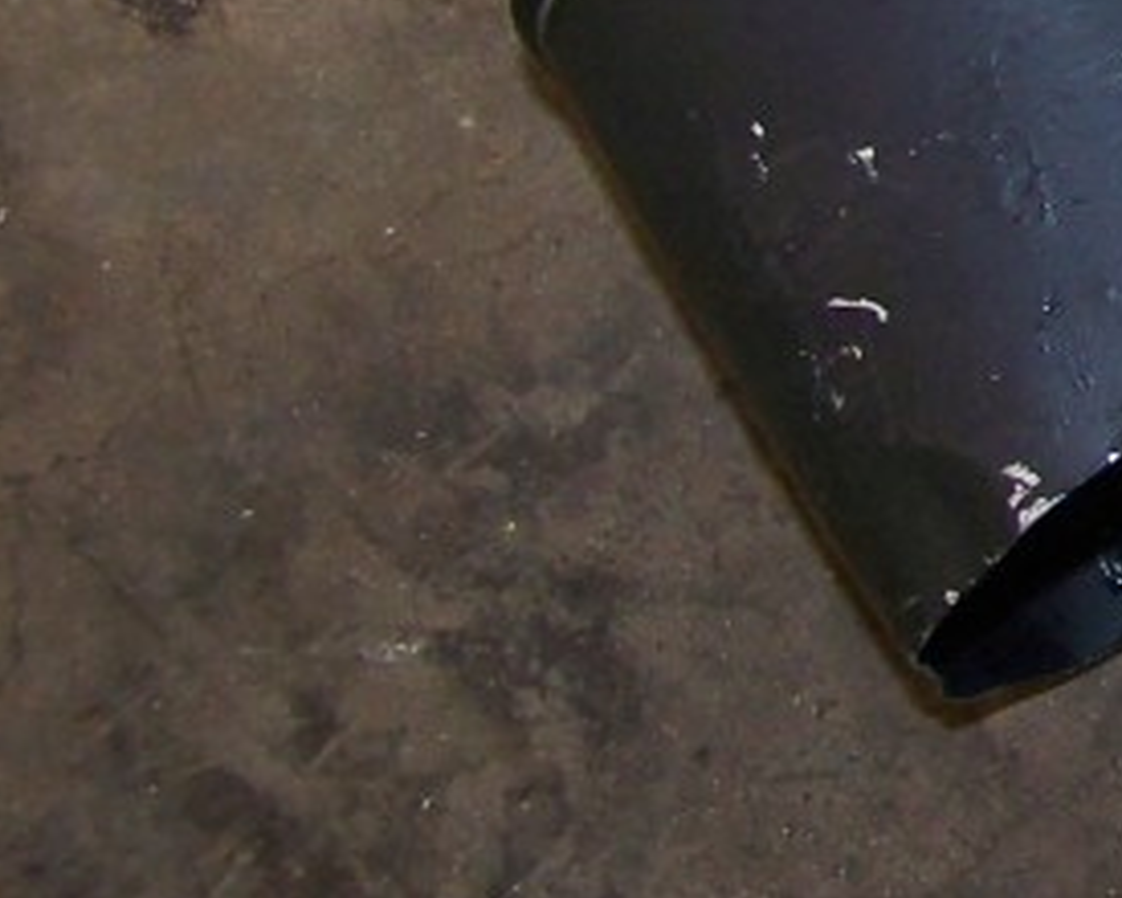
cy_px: -163
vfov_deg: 12.6
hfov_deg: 14.1
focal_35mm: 120
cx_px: 2052
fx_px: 3985
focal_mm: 5.9
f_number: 2.8
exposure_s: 1/30
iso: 200
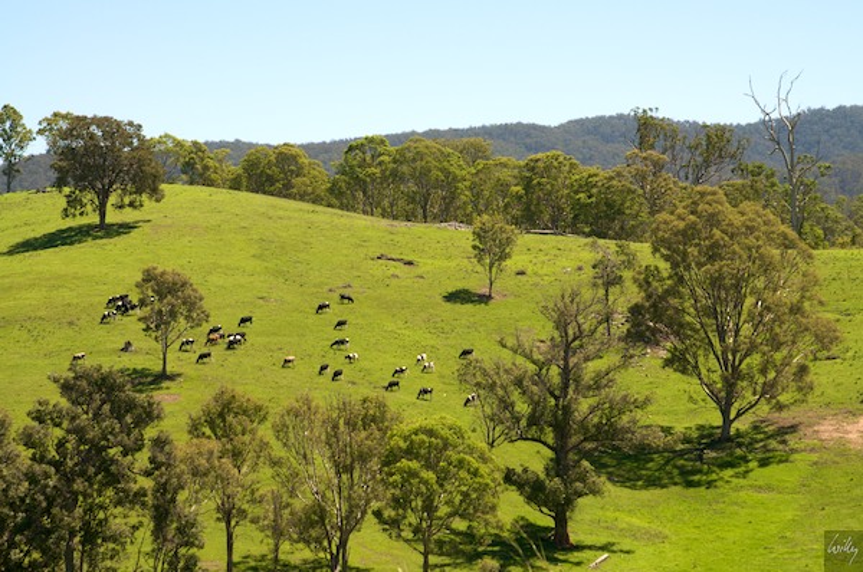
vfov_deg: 13.0
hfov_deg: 19.5
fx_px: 2513
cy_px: 286
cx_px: 432
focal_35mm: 105
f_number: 10
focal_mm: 70
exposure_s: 1/400
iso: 250
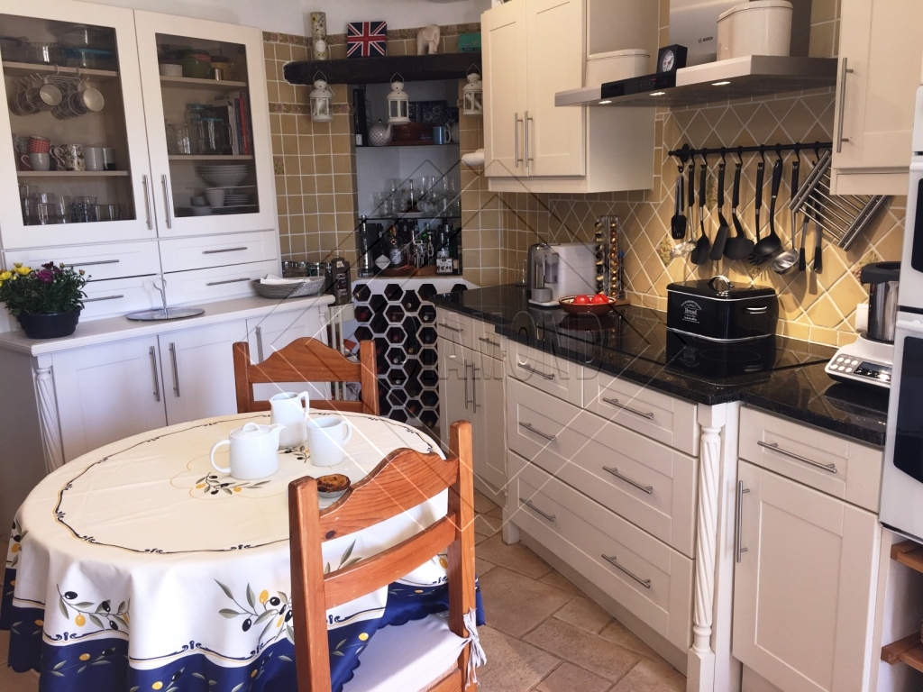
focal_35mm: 29
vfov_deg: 48.2
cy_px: 346
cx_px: 462
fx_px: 773
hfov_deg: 61.7
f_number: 2.2
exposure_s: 1/33
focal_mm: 4.2
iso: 40
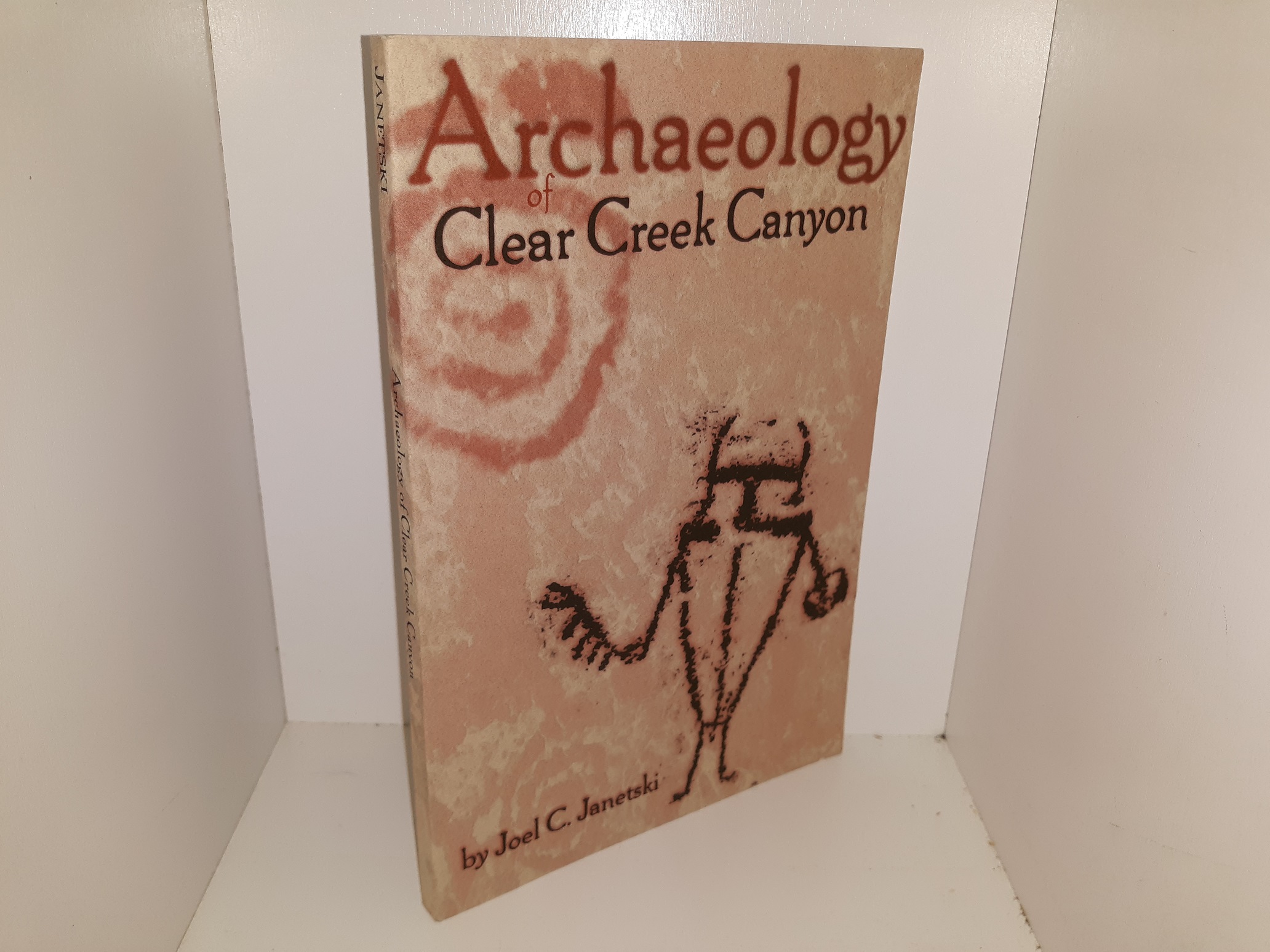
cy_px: 476
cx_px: 635
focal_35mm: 28
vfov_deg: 49.7
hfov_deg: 63.4
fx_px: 1027
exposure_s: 1/177
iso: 40
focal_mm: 3.7
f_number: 1.7
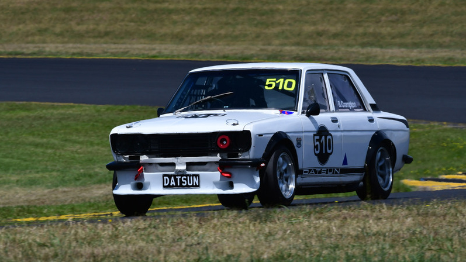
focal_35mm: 505
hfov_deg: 4.3
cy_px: 113
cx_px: 233
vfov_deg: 2.4
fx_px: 6239
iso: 250
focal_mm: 320
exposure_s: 1/640
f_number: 13
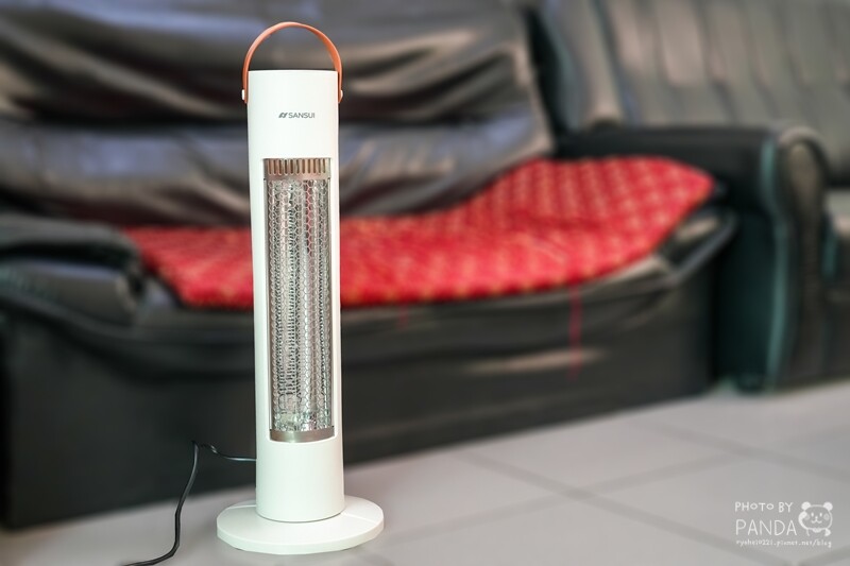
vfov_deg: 26.5
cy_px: 283
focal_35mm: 51
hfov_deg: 38.9
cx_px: 425
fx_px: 1204
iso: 5000
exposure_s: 1/160
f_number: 4
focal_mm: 51
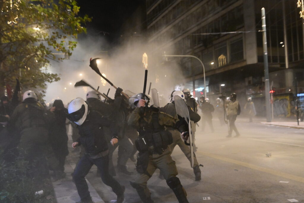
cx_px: 152
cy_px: 102
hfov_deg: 43.6
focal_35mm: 45
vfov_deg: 29.9
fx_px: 380
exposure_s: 1/200
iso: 10000
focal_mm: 45
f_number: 3.5
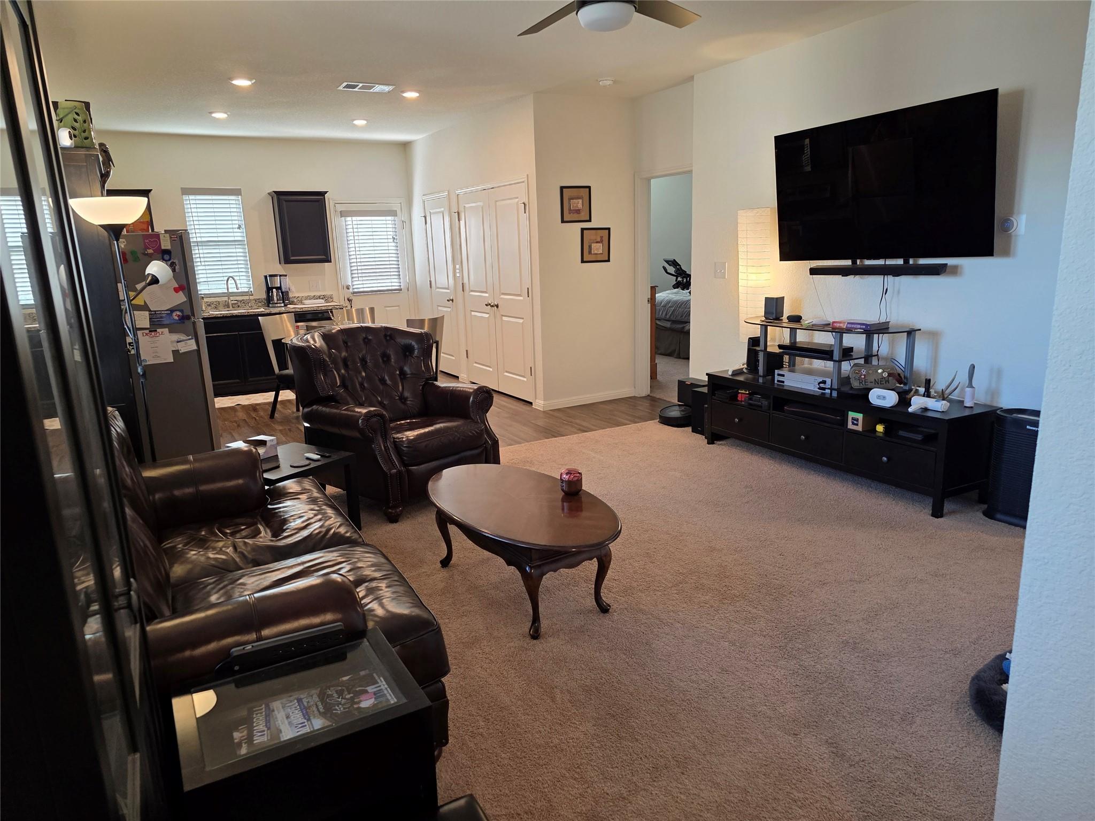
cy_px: 410
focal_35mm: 23
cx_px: 548
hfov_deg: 73.9
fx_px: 728
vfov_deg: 58.9
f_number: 1.7
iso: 250
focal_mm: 6.3
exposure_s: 1/120
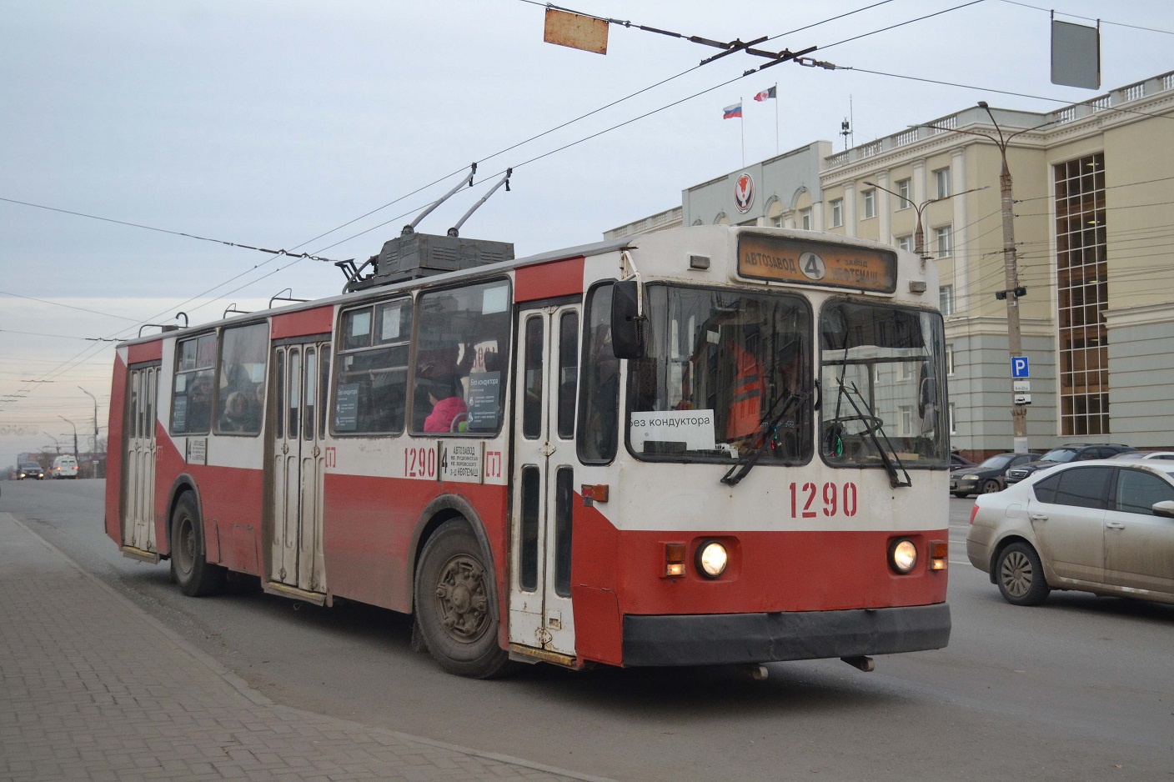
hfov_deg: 43.6
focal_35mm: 45
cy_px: 391
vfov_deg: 29.9
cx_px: 587
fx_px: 1467
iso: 800
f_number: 4.5
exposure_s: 1/500
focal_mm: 30
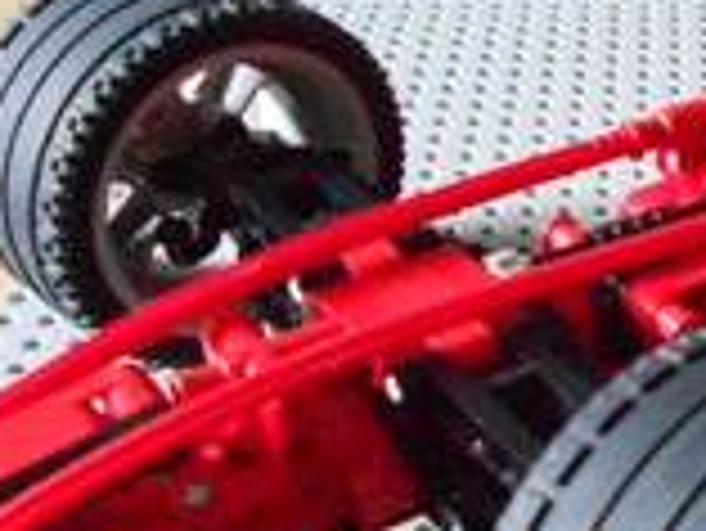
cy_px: 270
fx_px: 1510
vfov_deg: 19.9
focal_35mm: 74
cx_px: 877
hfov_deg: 23.7
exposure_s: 1/10
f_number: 3.2
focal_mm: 4.6
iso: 800
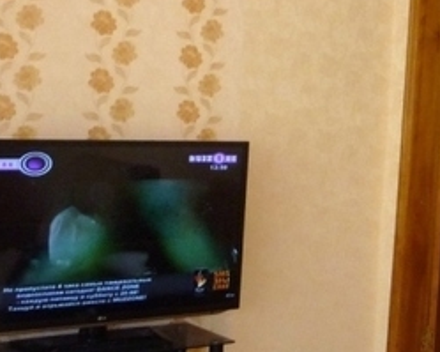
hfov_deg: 18.5
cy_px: 129
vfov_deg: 16.3
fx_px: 1224
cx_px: 620
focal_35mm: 94
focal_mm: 5.2
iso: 250
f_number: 3.3
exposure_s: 1/30
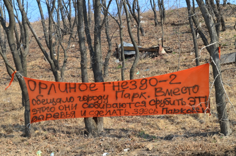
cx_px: 118
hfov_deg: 29.3
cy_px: 78
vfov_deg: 19.6
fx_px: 451
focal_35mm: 69
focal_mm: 46
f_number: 11
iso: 200
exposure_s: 1/125
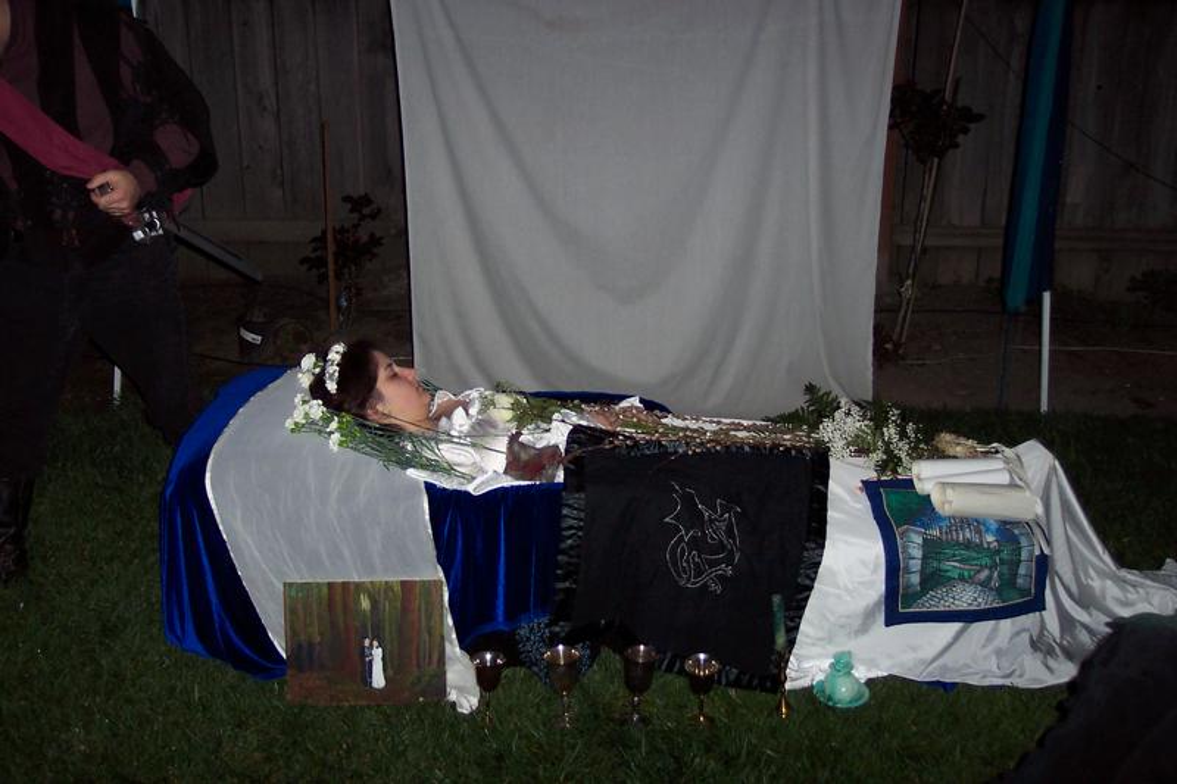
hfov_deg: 50.7
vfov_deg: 35.0
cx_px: 588
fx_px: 1242
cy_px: 392
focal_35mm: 38
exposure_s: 1/30
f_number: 2.8
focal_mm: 8
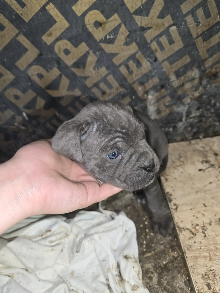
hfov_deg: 58.9
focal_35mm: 23
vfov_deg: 73.9
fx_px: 195
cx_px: 110
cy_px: 146
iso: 100
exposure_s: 1/24
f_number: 1.7
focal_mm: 6.3
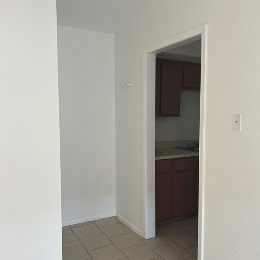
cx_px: 131
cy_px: 128
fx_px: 263
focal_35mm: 31
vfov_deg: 52.5
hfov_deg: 52.5
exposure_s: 1/60
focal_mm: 5.7
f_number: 1.5
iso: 80
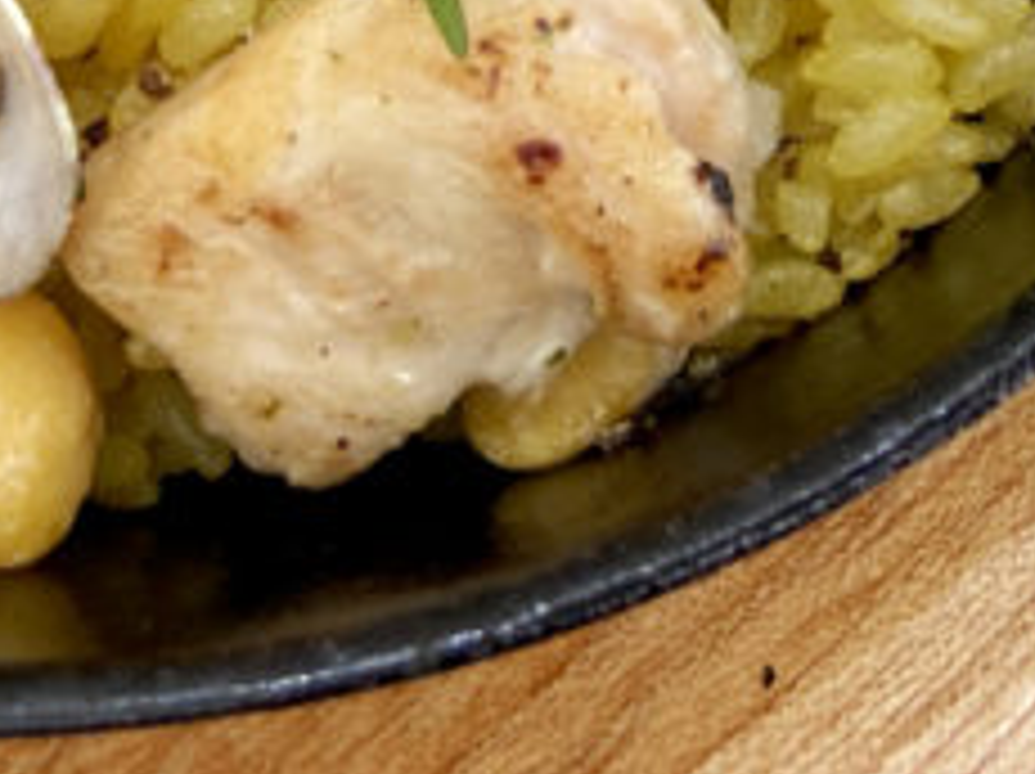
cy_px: -738
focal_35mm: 116
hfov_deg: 16.5
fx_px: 3465
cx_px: 1094
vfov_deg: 11.6
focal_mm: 4.25
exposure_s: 1/121
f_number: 1.8
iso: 125
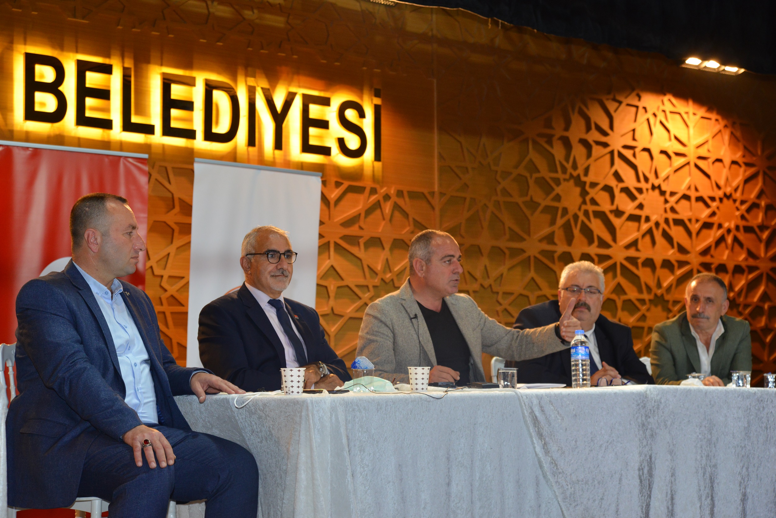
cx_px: 388
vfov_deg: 21.9
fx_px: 1337
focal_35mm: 62
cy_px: 259
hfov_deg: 32.4
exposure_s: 1/90
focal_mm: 62
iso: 1600
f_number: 5.6
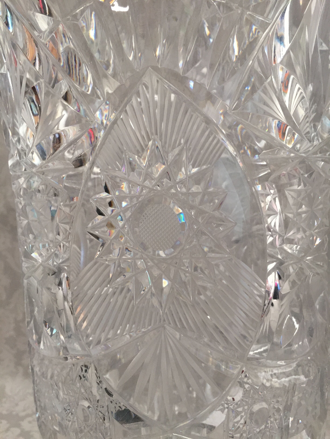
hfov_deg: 48.2
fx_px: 369
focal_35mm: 29
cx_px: 165
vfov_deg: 61.7
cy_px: 220
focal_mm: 4.15
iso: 64
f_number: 2.2
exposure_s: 1/33
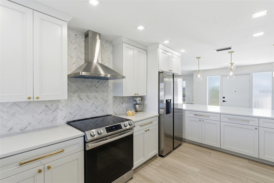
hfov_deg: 96.7
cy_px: 92
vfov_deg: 73.7
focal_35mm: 16
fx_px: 122
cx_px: 137
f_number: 9
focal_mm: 16
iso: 400
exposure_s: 1/160
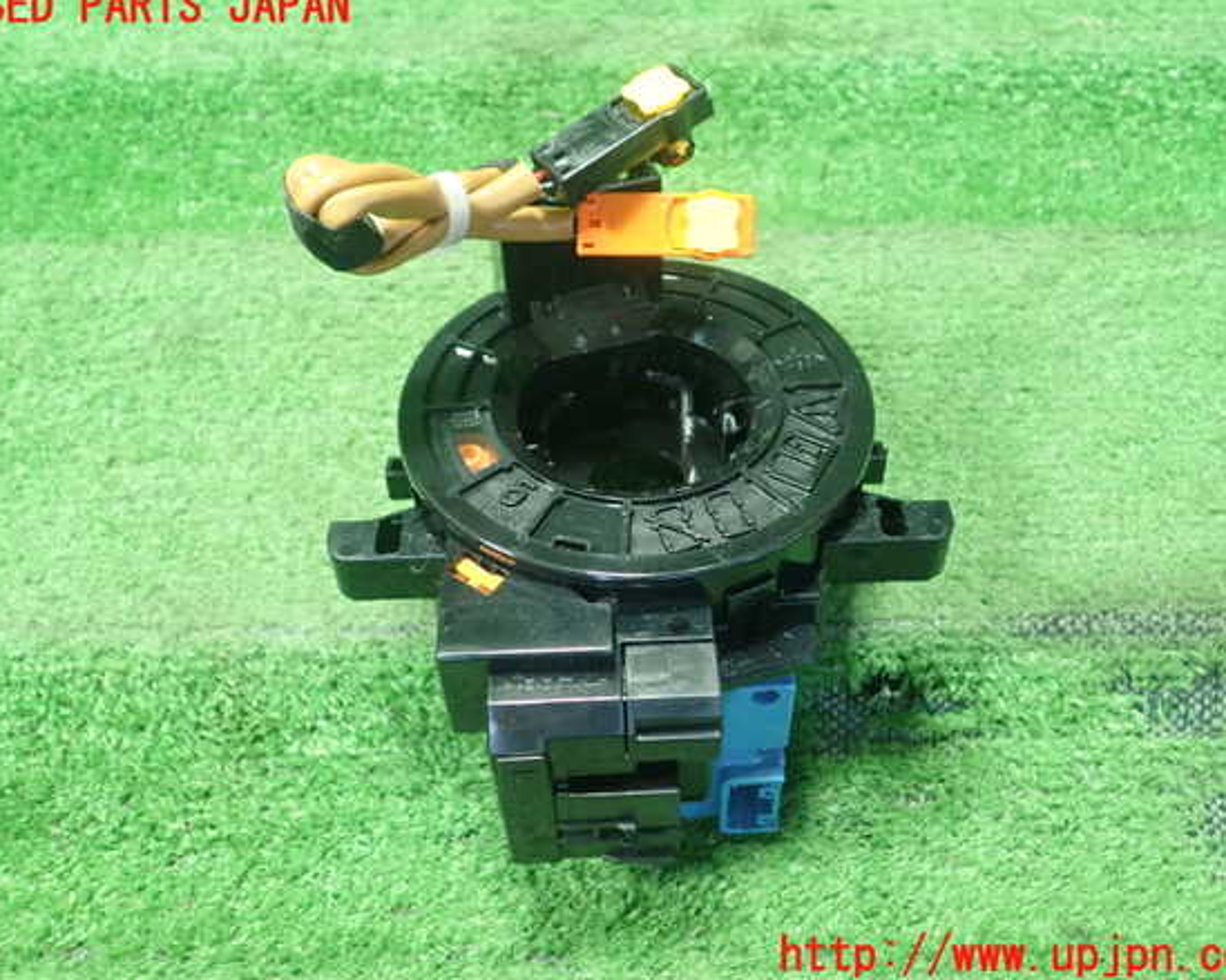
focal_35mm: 32
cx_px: 614
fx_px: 1161
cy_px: 482
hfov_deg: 55.7
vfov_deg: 45.8
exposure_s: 1/100
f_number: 2.3
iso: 800
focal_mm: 5.5
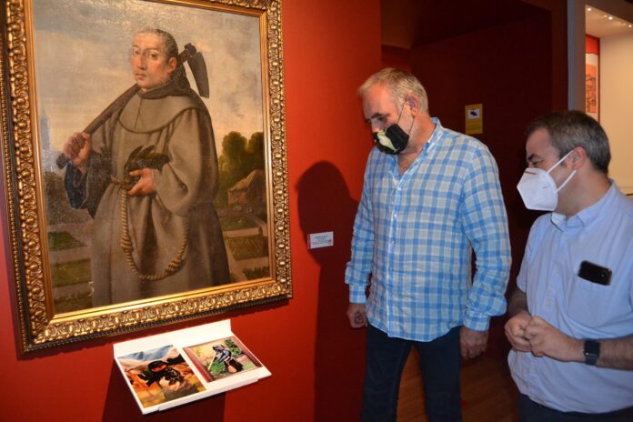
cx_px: 316
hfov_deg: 67.4
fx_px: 475
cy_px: 211
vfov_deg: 47.9
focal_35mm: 27
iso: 2500
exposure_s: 1/60
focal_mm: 18
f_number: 3.5
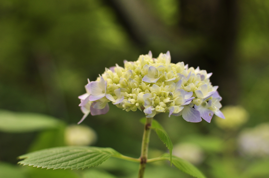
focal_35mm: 52
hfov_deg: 37.9
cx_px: 134
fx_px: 392
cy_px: 89
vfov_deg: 25.7
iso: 200
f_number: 2.8
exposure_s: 1/250
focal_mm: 35
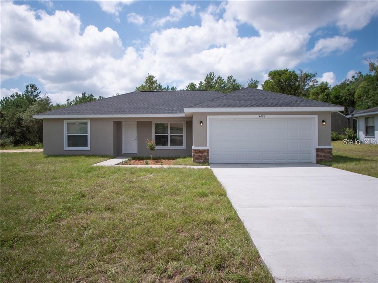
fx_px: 284
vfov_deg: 53.1
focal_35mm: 26
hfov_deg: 67.3
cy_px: 142
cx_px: 189
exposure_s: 1/6400
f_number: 2.9
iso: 200
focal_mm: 13
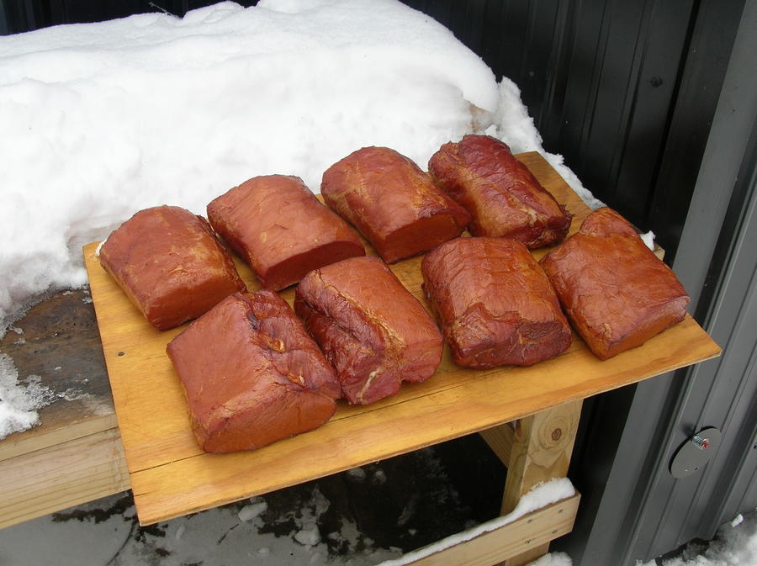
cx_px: 378
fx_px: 786
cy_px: 283
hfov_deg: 51.4
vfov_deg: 39.6
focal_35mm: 36
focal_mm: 6
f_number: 3.7
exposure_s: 1/251
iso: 50
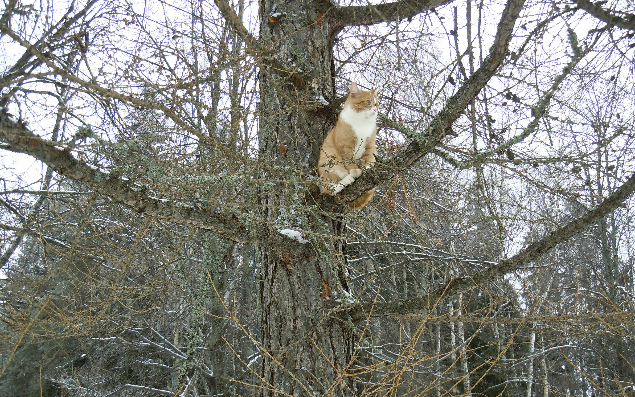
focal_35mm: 48
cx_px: 318
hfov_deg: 41.8
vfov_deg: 26.9
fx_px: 831
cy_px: 200
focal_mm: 8.1
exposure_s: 1/80
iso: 250
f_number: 3.8
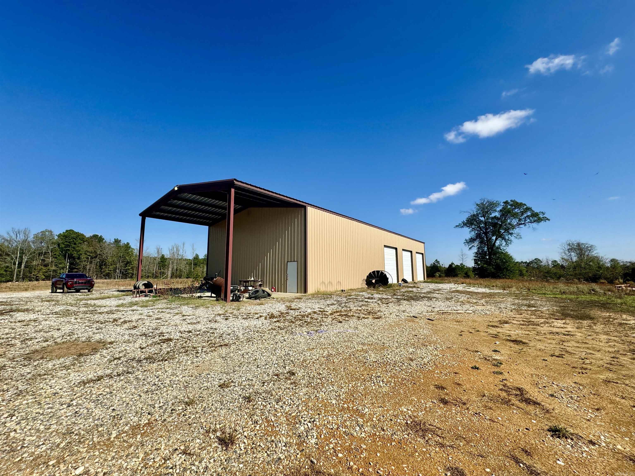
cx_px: 318
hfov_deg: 102.1
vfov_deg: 85.7
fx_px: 257
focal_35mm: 14
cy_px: 238
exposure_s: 1/3247
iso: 50
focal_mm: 2.22
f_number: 2.2
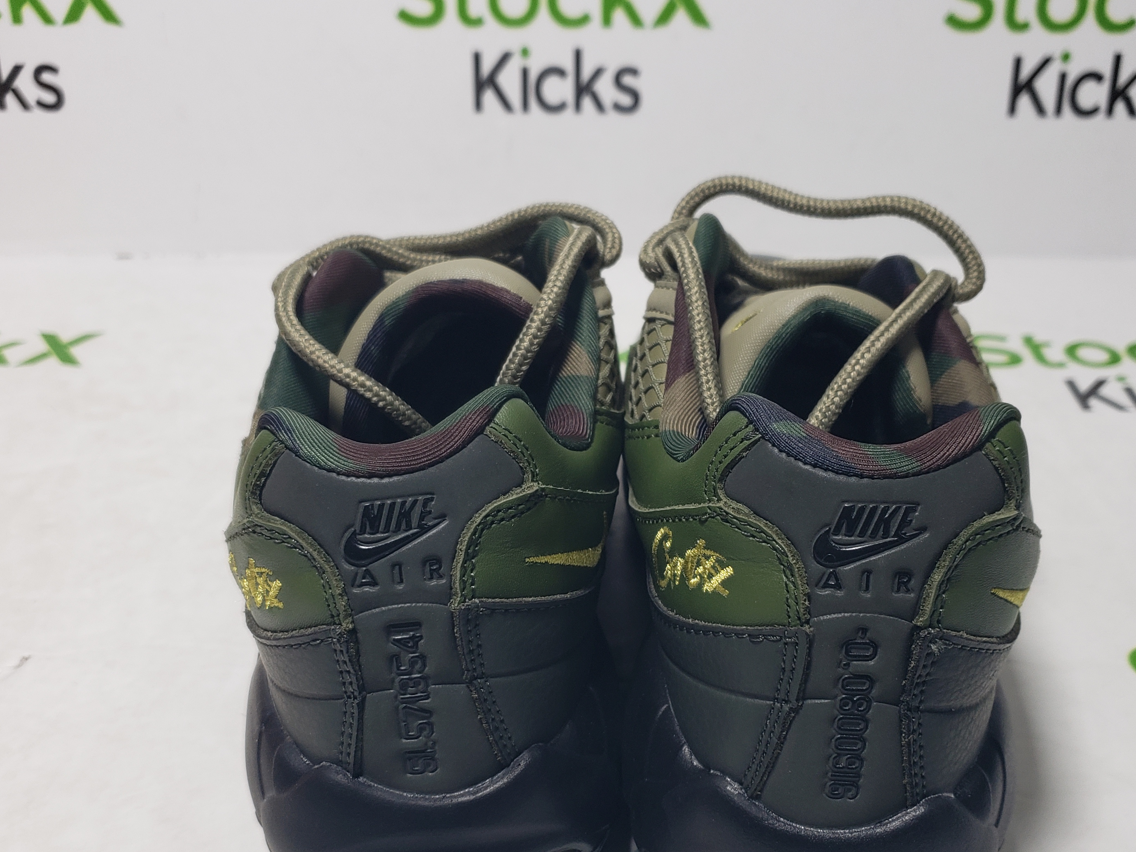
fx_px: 1247
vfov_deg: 37.4
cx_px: 599
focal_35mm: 38
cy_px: 545
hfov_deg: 49.0
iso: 50
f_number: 1.5
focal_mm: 4.3
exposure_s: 1/414
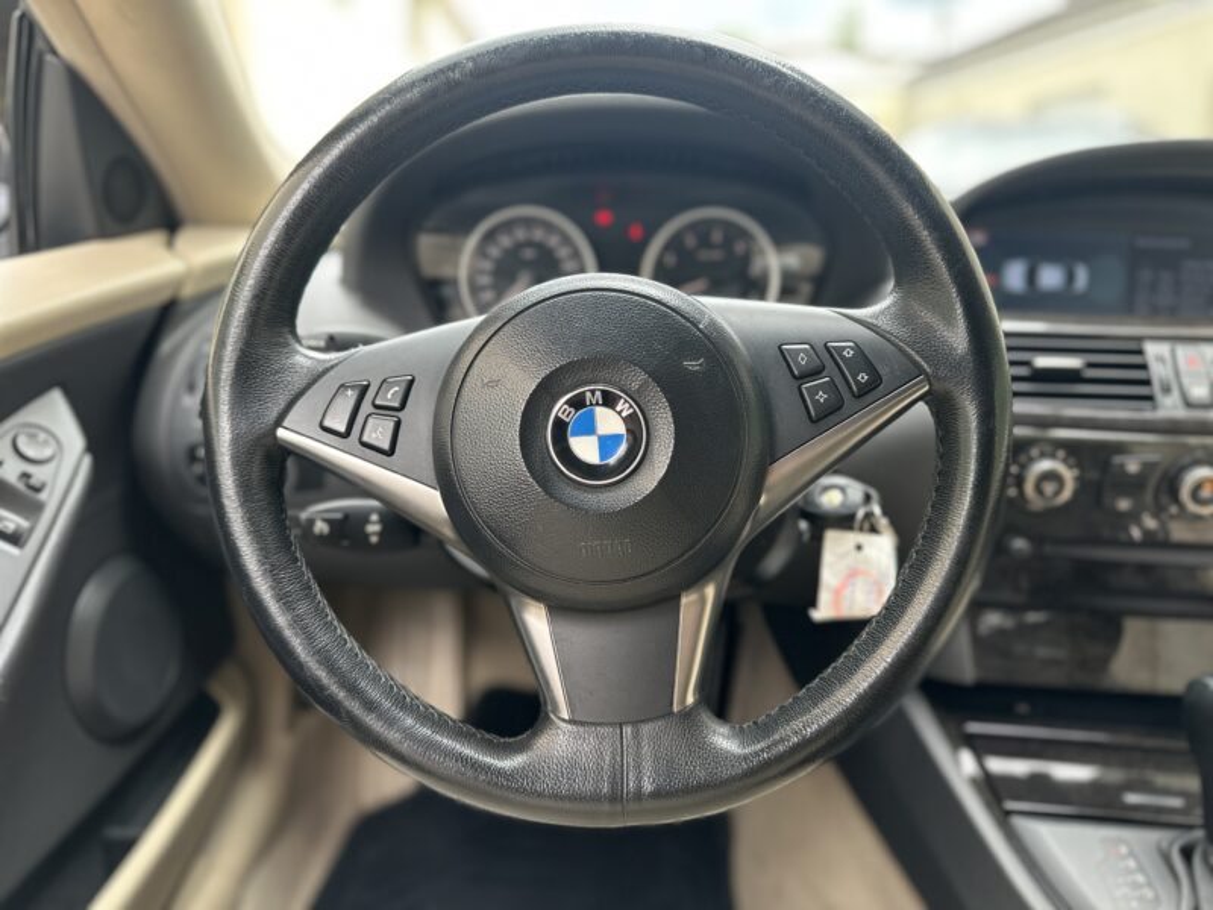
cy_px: 455
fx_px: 841
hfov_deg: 71.6
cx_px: 606
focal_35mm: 24
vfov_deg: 56.8
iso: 125
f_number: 1.78
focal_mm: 6.86
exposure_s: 1/121
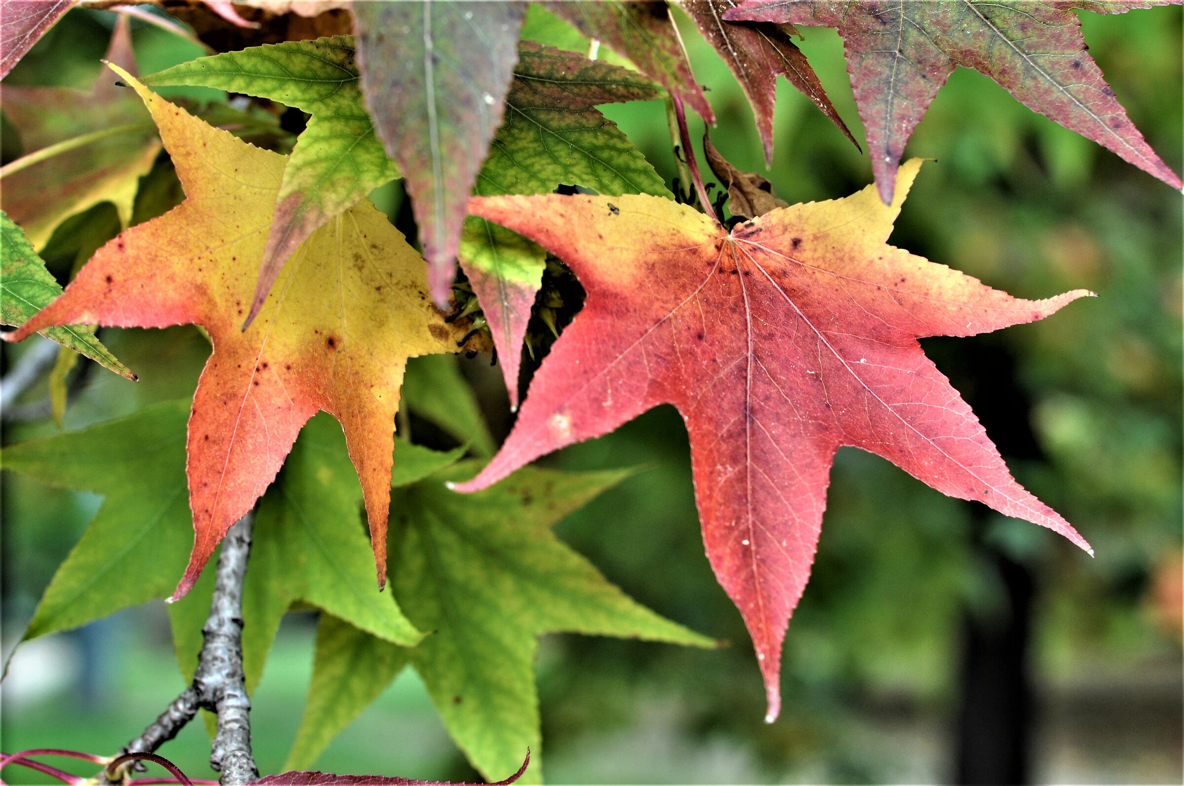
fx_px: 2464
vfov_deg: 18.1
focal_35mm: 75
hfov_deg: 27.0
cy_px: 393
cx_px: 592
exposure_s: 1/100
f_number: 5
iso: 400
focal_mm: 50
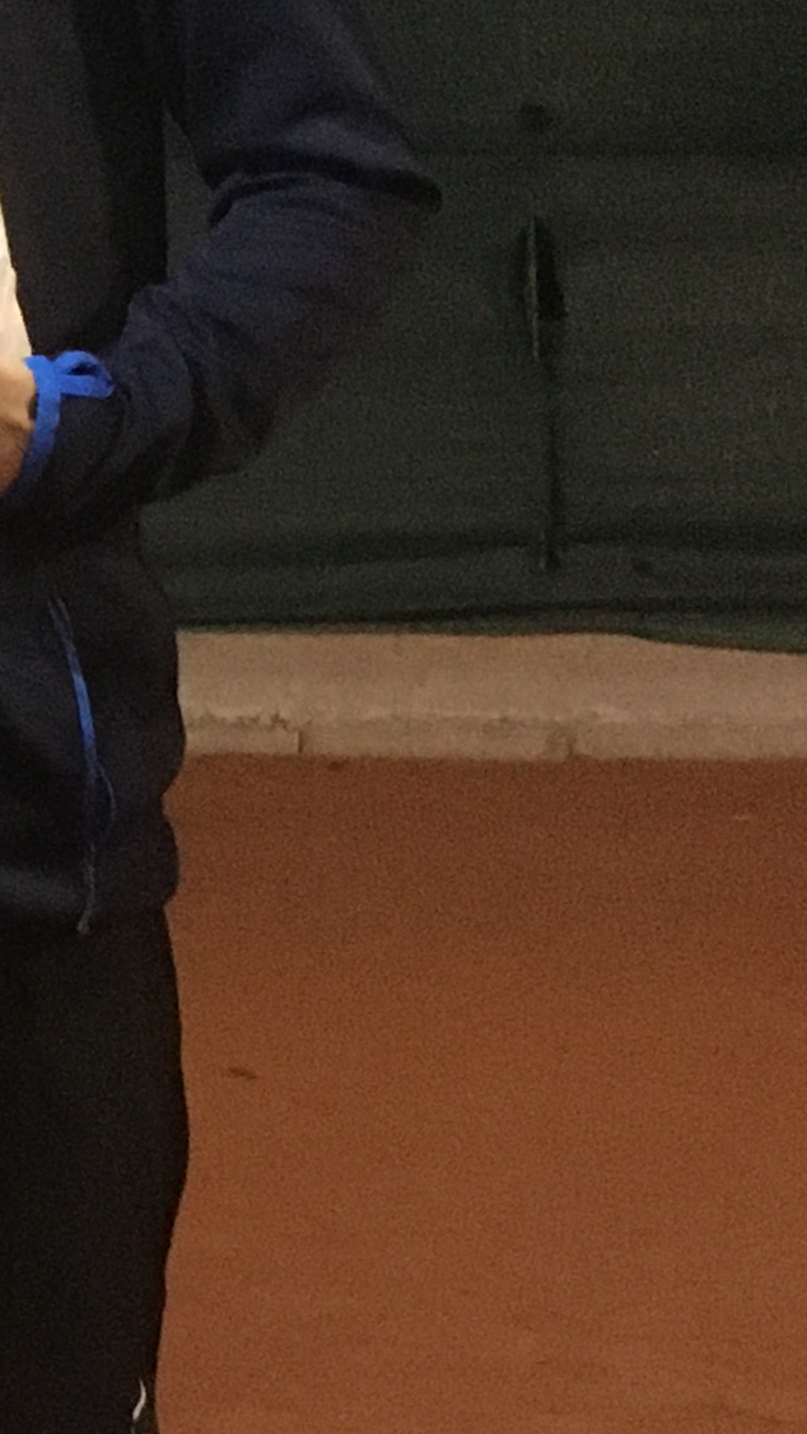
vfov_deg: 18.9
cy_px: 518
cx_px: -1154
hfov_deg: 9.5
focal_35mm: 113
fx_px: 4298
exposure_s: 1/17
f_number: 2.2
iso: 400
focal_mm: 4.15
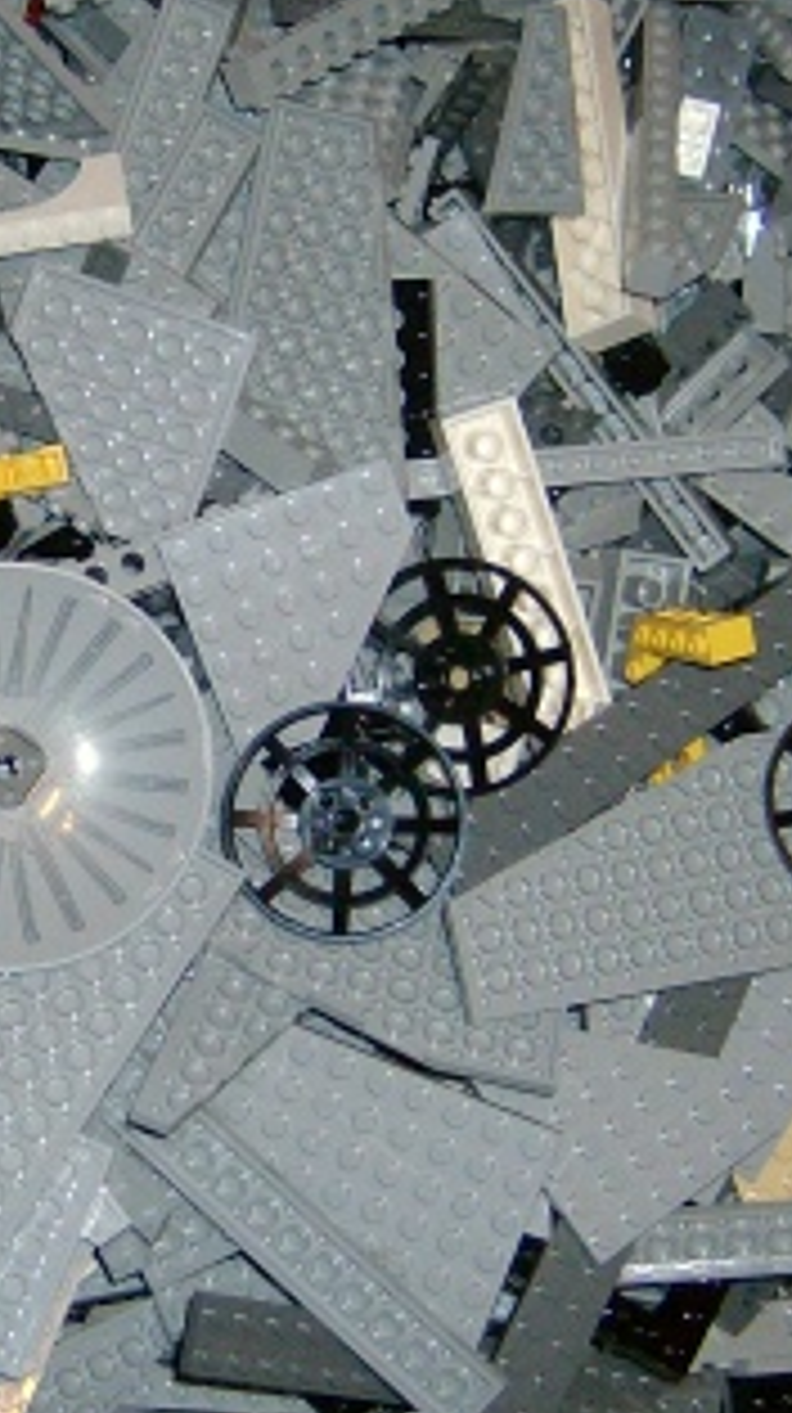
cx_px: 22
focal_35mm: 80
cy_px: 693
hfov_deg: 14.8
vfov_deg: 26.5
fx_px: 2995
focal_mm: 6
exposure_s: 1/60
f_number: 2.8
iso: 200
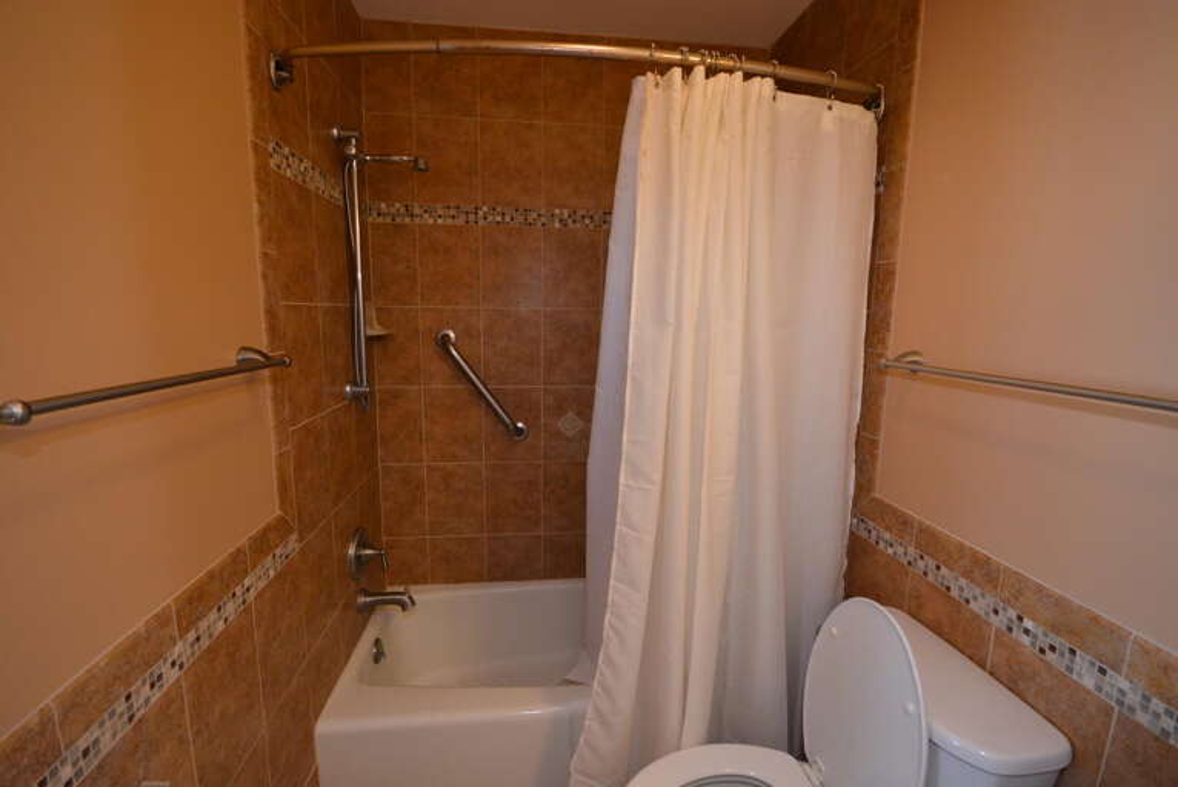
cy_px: 394
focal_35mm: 15
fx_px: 491
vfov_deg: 77.4
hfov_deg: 100.3
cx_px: 589
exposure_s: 1/60
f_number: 7.1
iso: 1000
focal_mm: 10
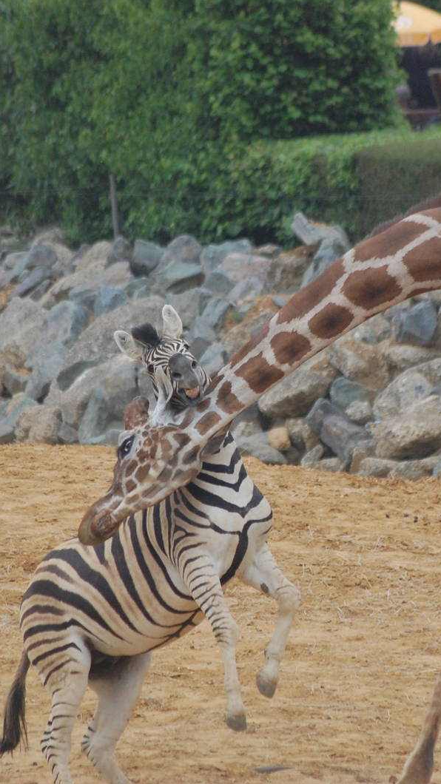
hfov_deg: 2.6
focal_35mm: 474
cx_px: 283
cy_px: 391
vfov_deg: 4.6
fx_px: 9857
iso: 800
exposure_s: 1/400
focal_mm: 200
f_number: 5.6
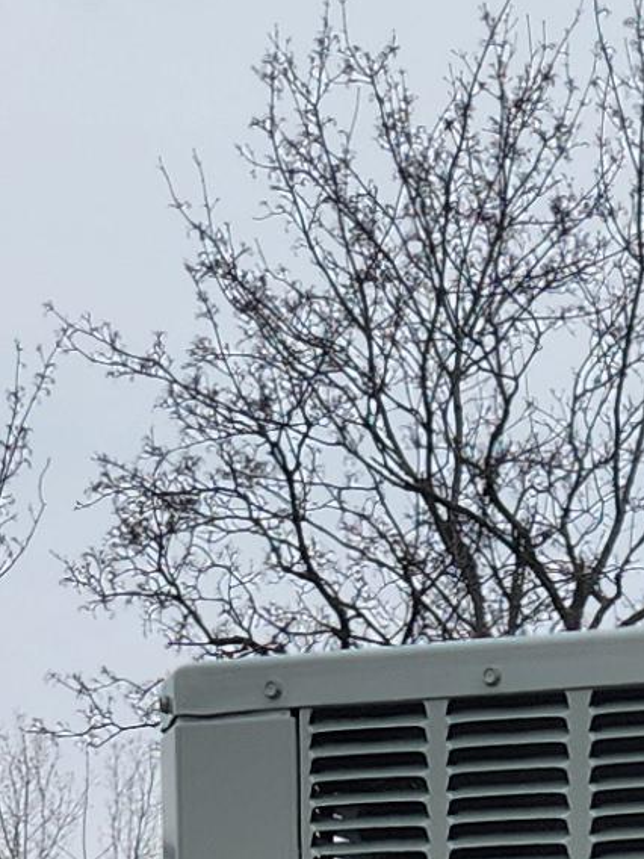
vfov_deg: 9.9
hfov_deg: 9.0
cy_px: 2386
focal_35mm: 162
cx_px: 839
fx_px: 4018
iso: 20
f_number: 1.8
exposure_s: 1/1078
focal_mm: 5.4
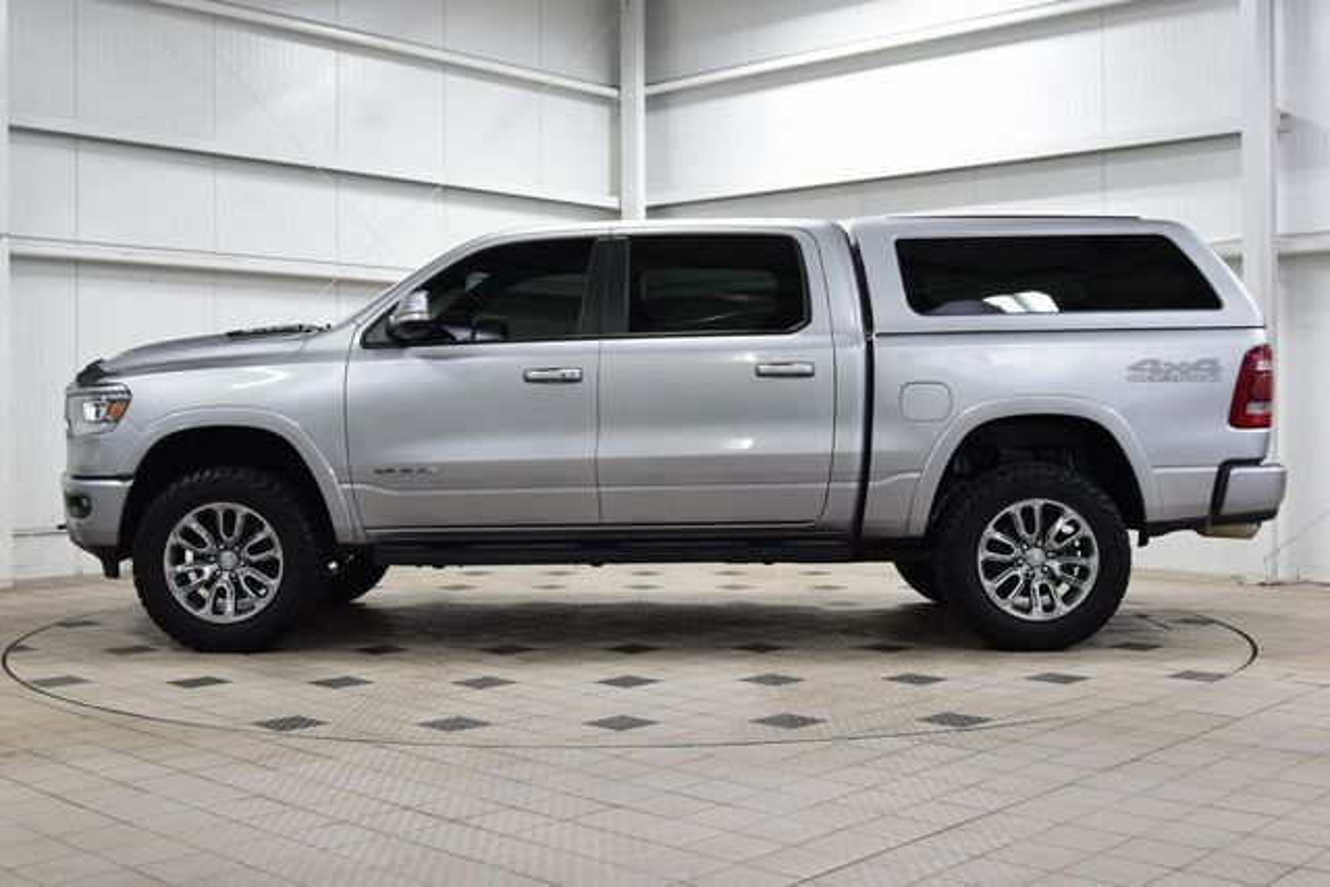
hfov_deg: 46.4
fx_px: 1552
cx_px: 665
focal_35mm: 42
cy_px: 444
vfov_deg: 31.9
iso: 1600
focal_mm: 28
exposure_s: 1/60
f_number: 5.6
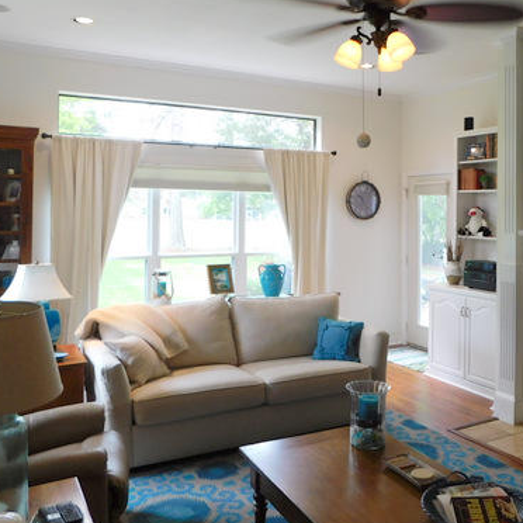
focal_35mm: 35
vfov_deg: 46.9
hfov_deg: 46.4
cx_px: 351
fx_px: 598
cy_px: 207
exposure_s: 1/30
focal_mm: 4
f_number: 3
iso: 125
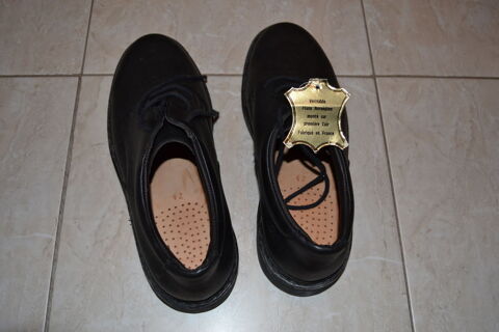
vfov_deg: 40.0
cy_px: 166
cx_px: 250
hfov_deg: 57.2
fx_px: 457
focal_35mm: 33
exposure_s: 1/60
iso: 280
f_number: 3.5
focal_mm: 22
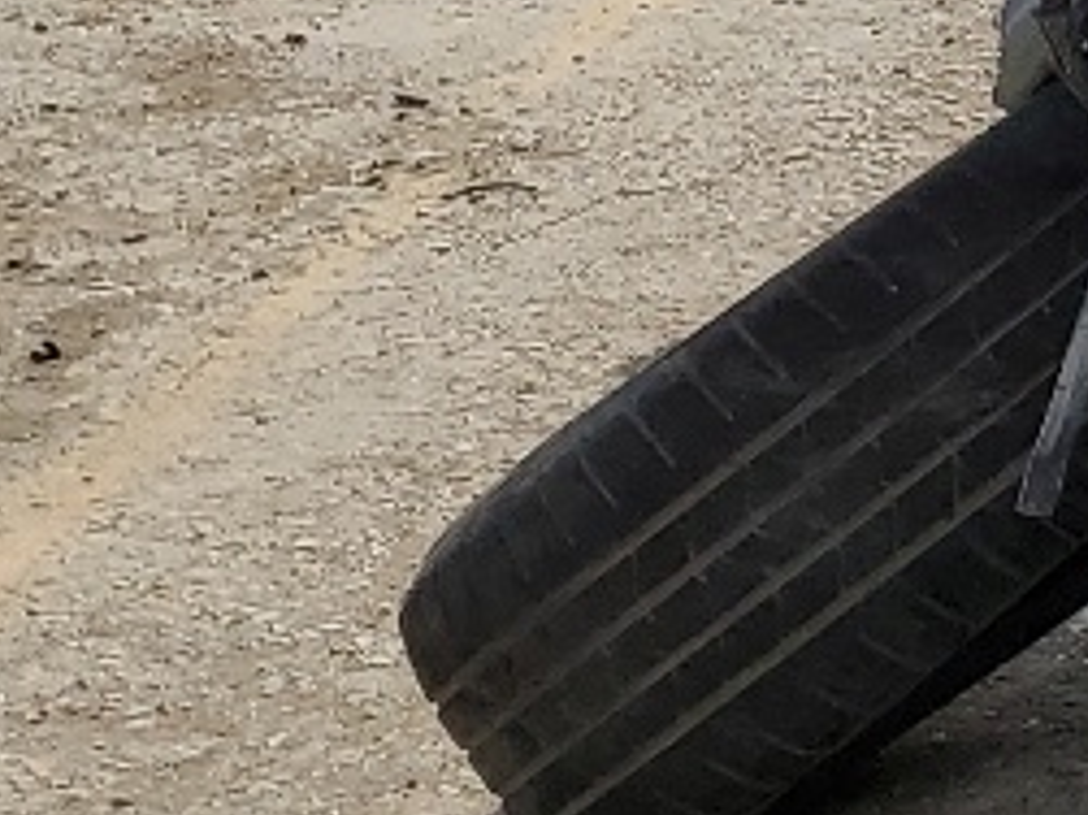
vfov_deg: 8.9
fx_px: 5215
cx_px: 2531
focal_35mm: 166
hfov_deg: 10.4
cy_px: 182
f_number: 1.5
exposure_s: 1/5000
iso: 50
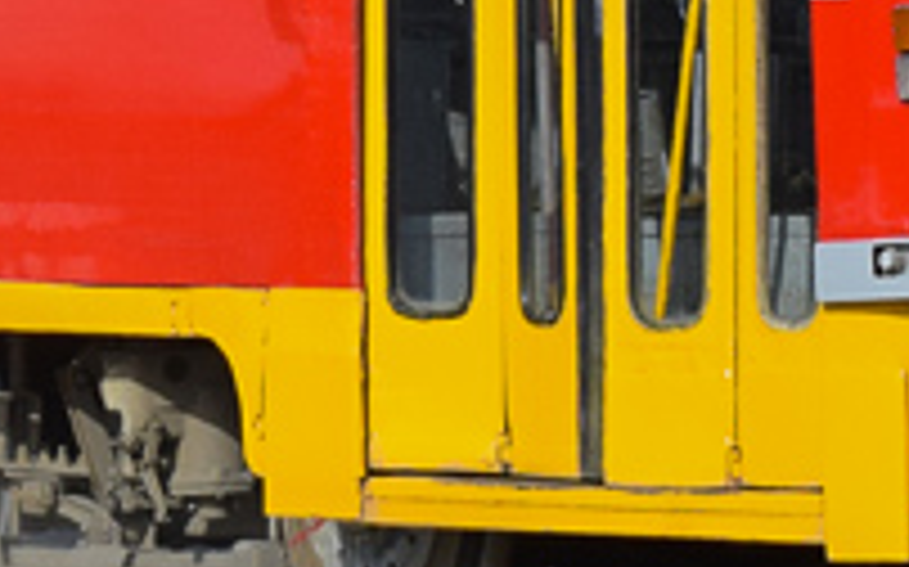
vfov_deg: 3.0
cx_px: 216
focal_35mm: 437
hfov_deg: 4.8
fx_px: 10820
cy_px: -662
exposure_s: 1/1250
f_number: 5.6
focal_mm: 48
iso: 200
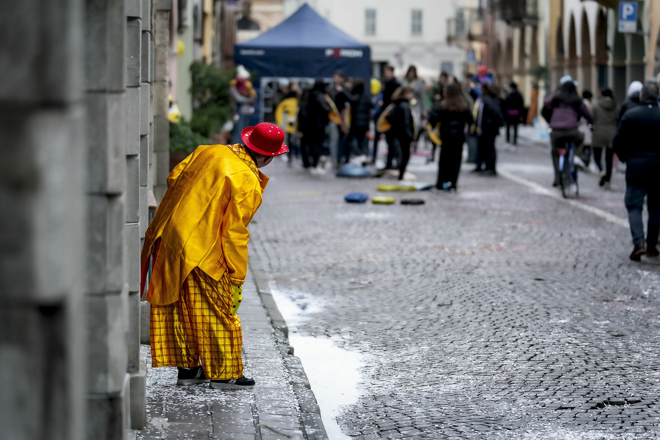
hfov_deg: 17.6
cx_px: 330
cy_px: 220
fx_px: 2127
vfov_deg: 11.8
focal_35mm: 116
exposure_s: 1/320
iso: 1250
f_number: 2.8
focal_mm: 116
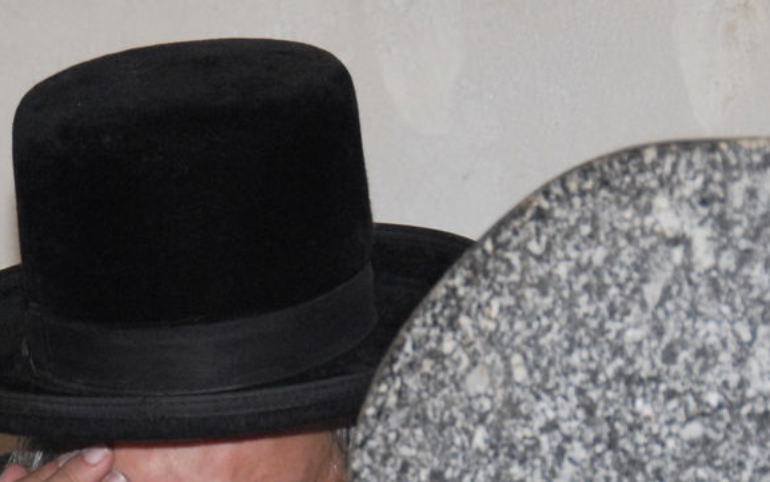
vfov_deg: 4.4
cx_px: 77
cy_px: 560
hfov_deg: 7.1
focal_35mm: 297
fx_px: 6234
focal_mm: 80
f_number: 7.1
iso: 800
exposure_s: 1/60
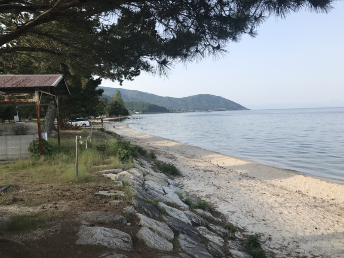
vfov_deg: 49.7
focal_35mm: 28
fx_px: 278
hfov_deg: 63.4
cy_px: 129
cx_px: 172
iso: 20
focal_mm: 3.99
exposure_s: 1/1053
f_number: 1.8
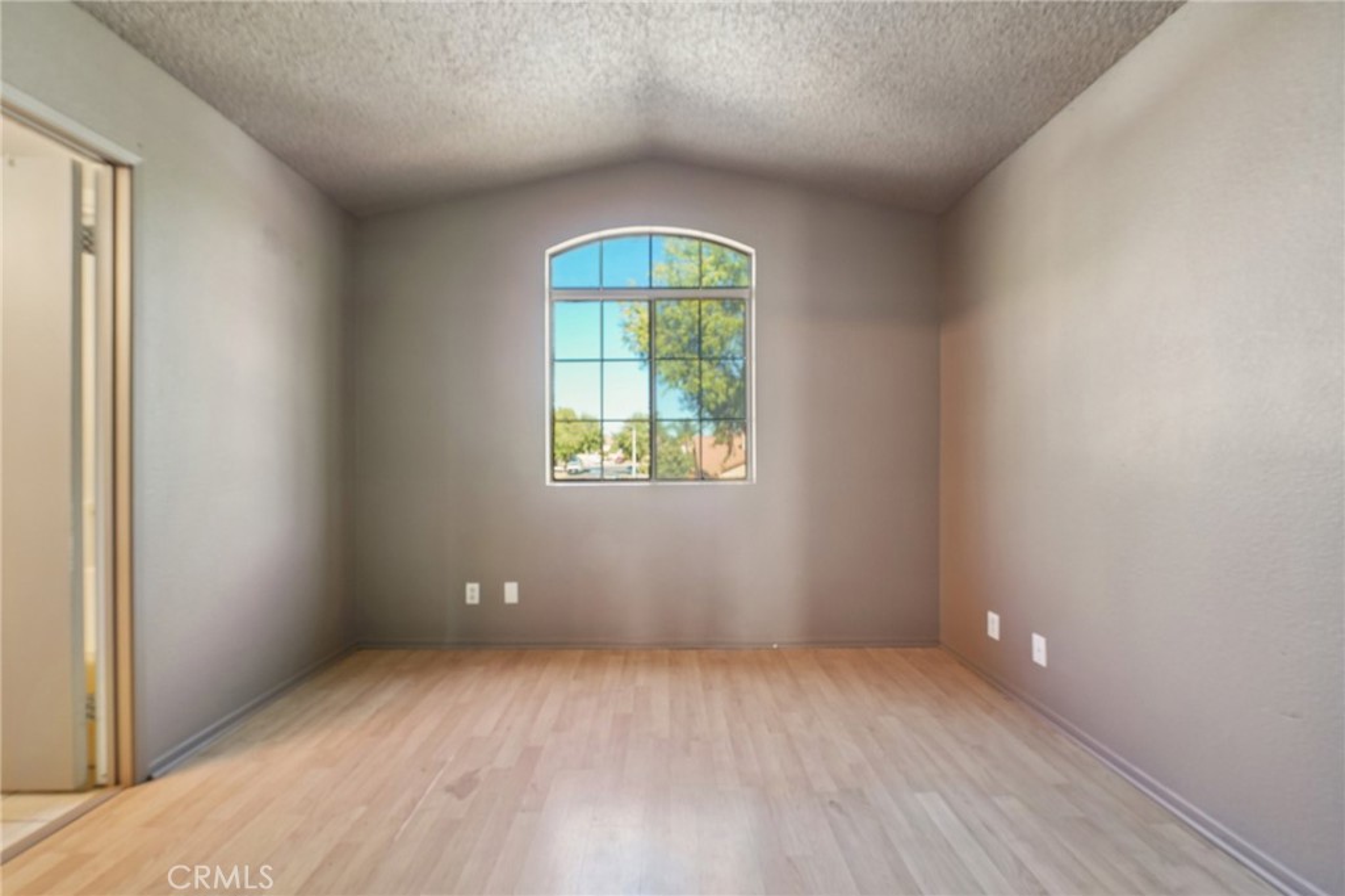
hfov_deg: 108.3
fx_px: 486
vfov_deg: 85.4
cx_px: 672
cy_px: 448
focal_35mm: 13
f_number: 8
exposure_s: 1/20
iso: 400
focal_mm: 13
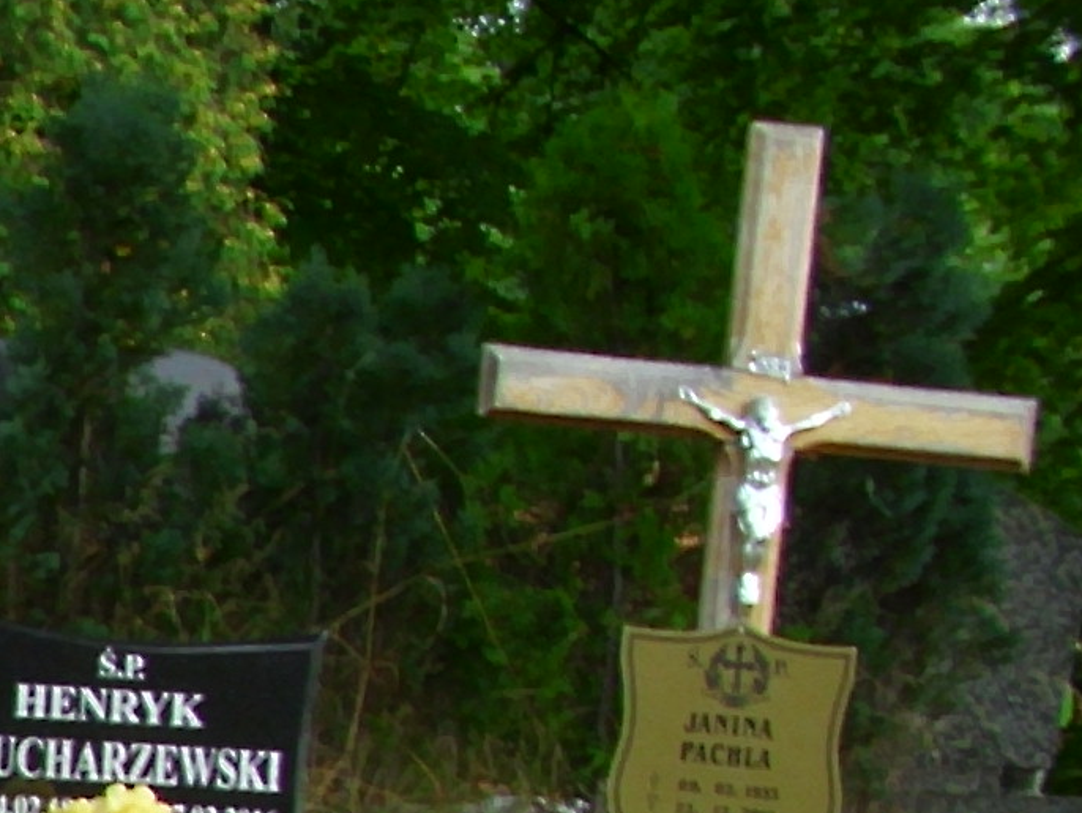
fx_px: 5816
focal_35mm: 186
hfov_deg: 9.8
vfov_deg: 7.5
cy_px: 1910
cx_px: -1162
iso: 50
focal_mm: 6.2
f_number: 3
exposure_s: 1/107
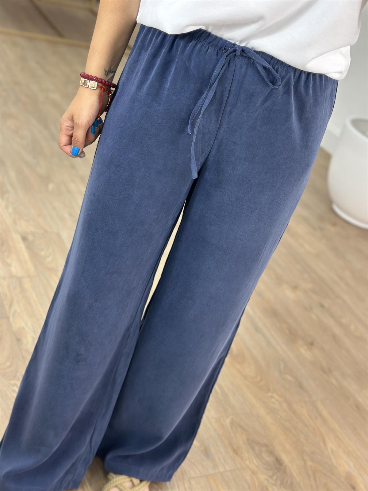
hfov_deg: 30.3
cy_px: 246
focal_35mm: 48
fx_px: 680
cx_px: 184
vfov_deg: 39.7
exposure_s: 1/100
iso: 160
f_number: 1.78
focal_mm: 6.86
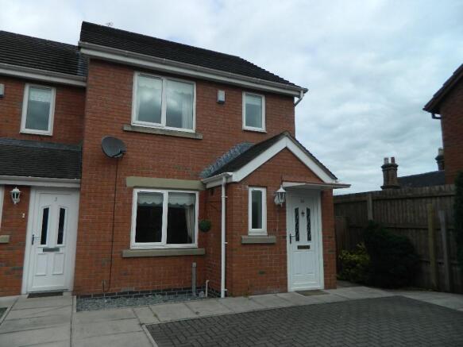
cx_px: 232
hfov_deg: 69.4
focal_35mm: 25
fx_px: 334
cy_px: 174
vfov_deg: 54.9
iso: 80
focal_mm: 4.5
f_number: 8.7
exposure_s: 1/160
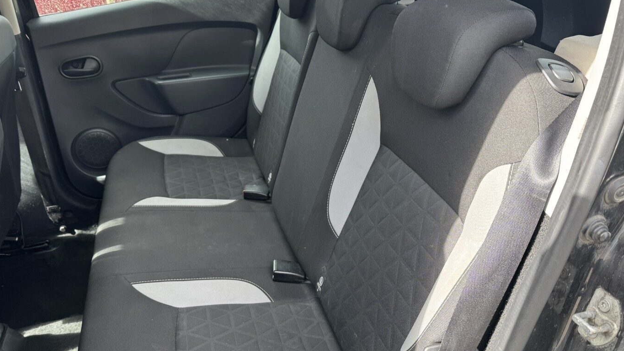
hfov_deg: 66.0
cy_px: 203
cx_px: 329
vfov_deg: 40.1
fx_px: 480
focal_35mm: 29
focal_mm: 6.76
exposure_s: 1/173
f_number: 1.78
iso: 64
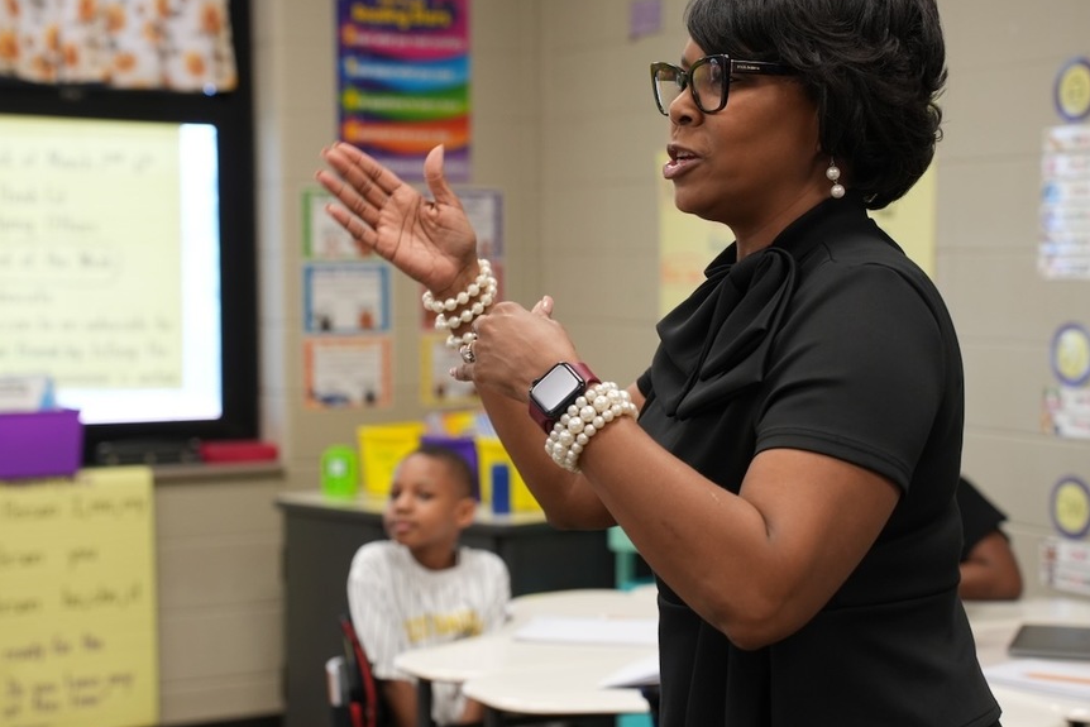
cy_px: 380
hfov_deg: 24.8
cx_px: 544
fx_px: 2483
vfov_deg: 16.7
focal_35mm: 82
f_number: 4
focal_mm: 69
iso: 1250
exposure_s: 1/160
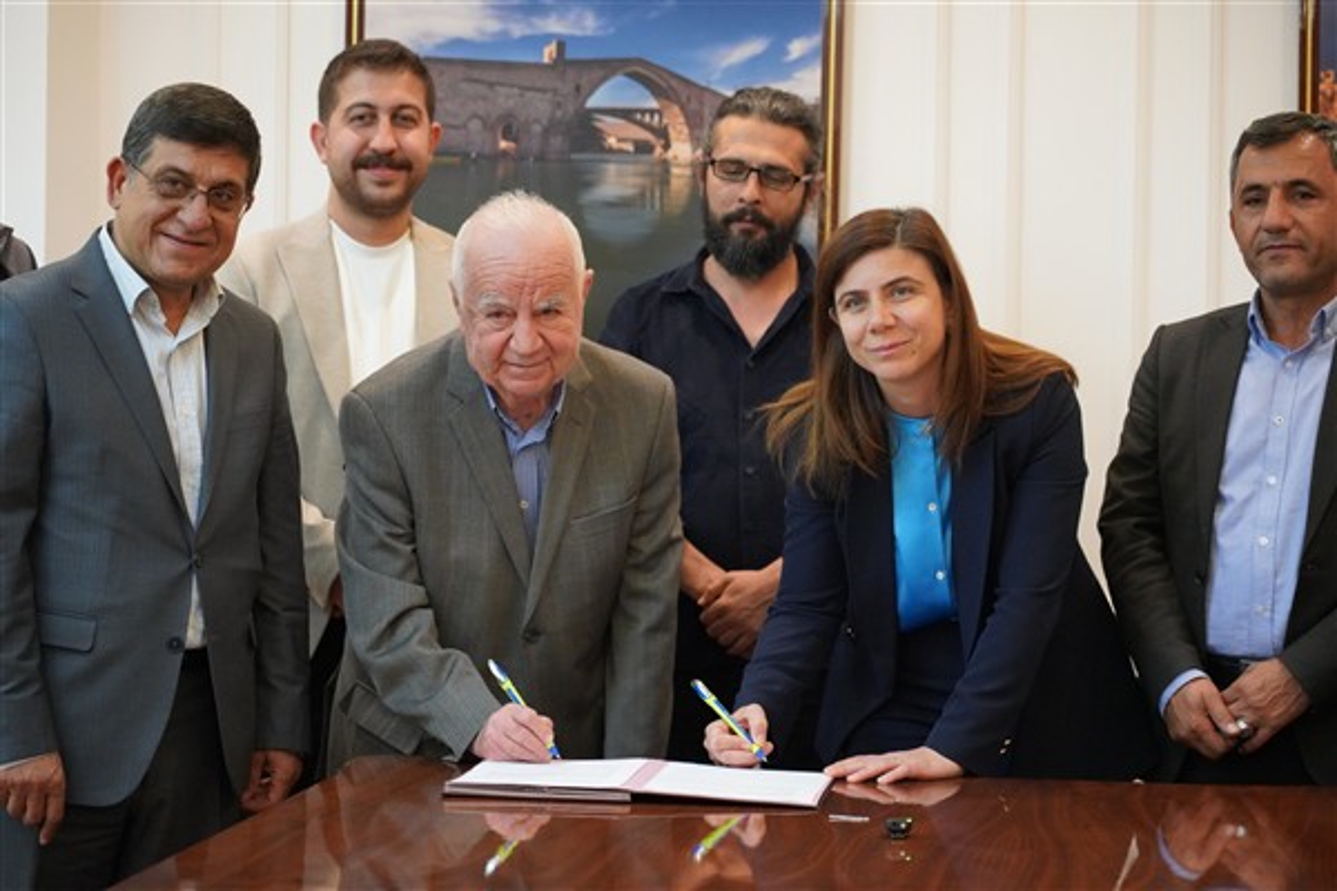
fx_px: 3899
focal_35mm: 105
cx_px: 668
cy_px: 446
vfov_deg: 13.0
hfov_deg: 19.5
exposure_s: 1/160
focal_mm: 105
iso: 10000
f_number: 4
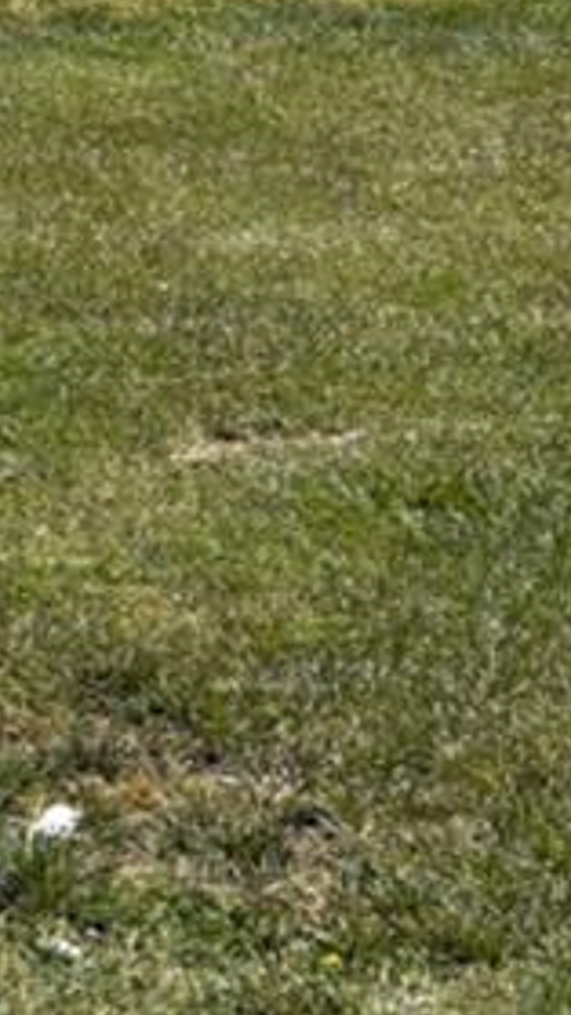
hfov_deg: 7.4
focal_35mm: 152
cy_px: -613
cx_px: -871
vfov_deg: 13.2
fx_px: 4090
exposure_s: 1/4950
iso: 50
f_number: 1.6
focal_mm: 5.96
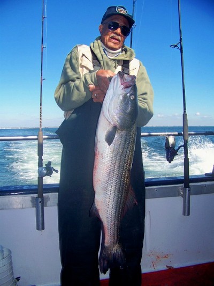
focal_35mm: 36
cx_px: 107
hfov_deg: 39.7
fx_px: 297
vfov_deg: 51.3
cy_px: 143
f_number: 2.8
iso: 64
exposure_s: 1/640
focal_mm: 5.85
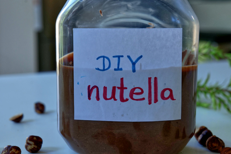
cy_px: 78
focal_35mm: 63
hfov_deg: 31.9
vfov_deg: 21.6
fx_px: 404
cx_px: 121
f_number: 9
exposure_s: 1/60
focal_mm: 60
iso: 2000
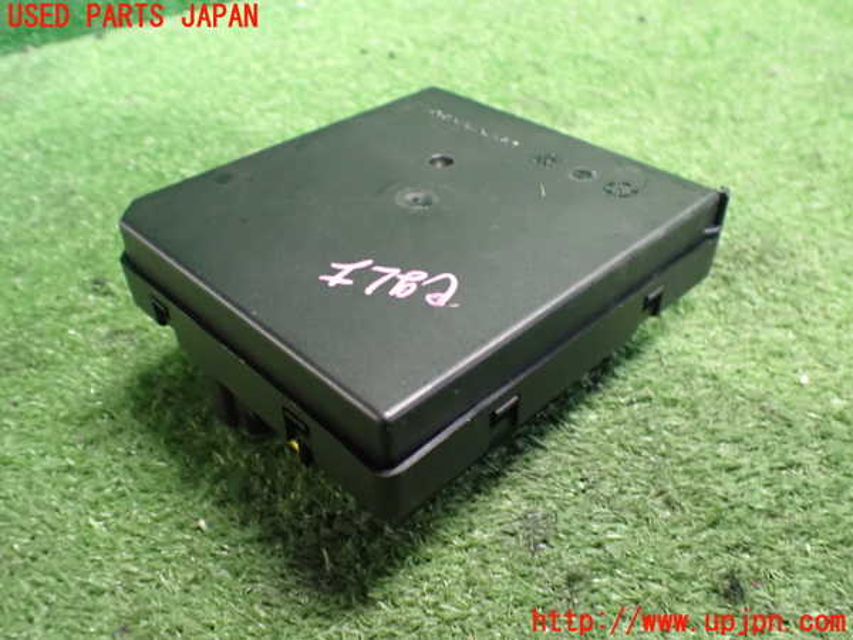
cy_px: 320
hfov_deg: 60.0
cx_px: 426
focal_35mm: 30
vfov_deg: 46.8
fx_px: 739
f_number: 2.3
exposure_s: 1/30
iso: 1250
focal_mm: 5.4
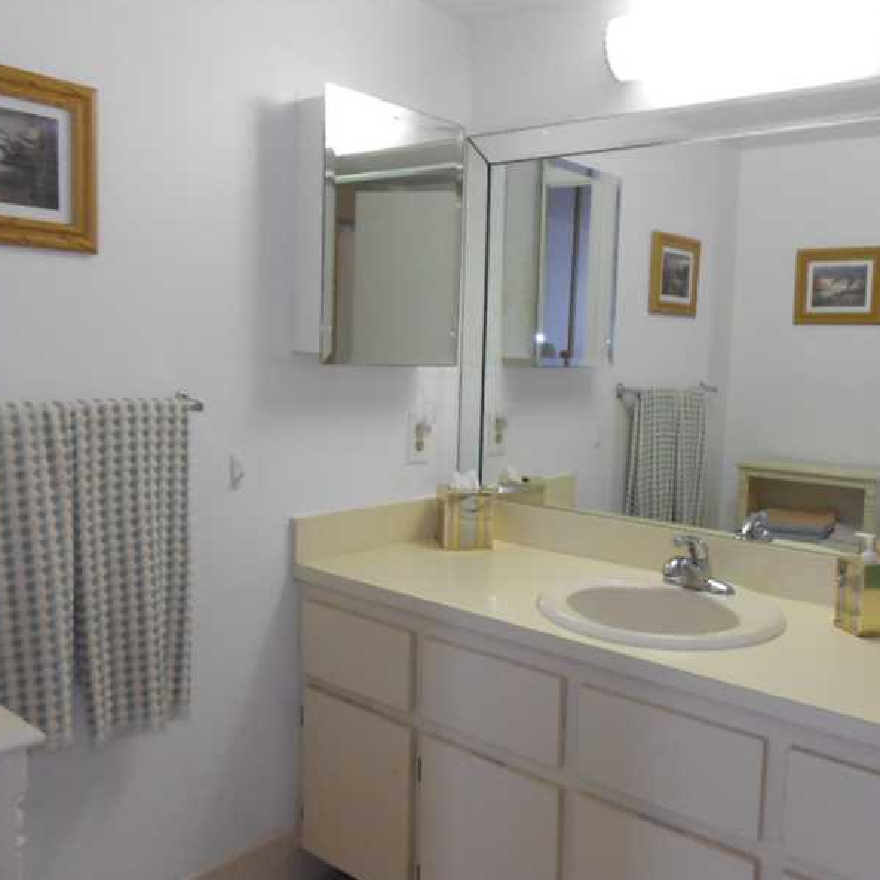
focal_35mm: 31
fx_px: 892
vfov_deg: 52.5
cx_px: 508
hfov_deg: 52.3
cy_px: 439
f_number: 3.2
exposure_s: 1/30
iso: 200
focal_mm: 4.6
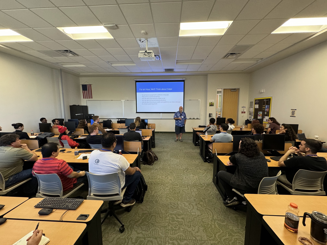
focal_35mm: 14
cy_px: 122
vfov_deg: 85.7
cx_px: 164
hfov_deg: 102.1
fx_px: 132
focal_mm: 2.22
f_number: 2.2
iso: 250
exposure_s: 1/60
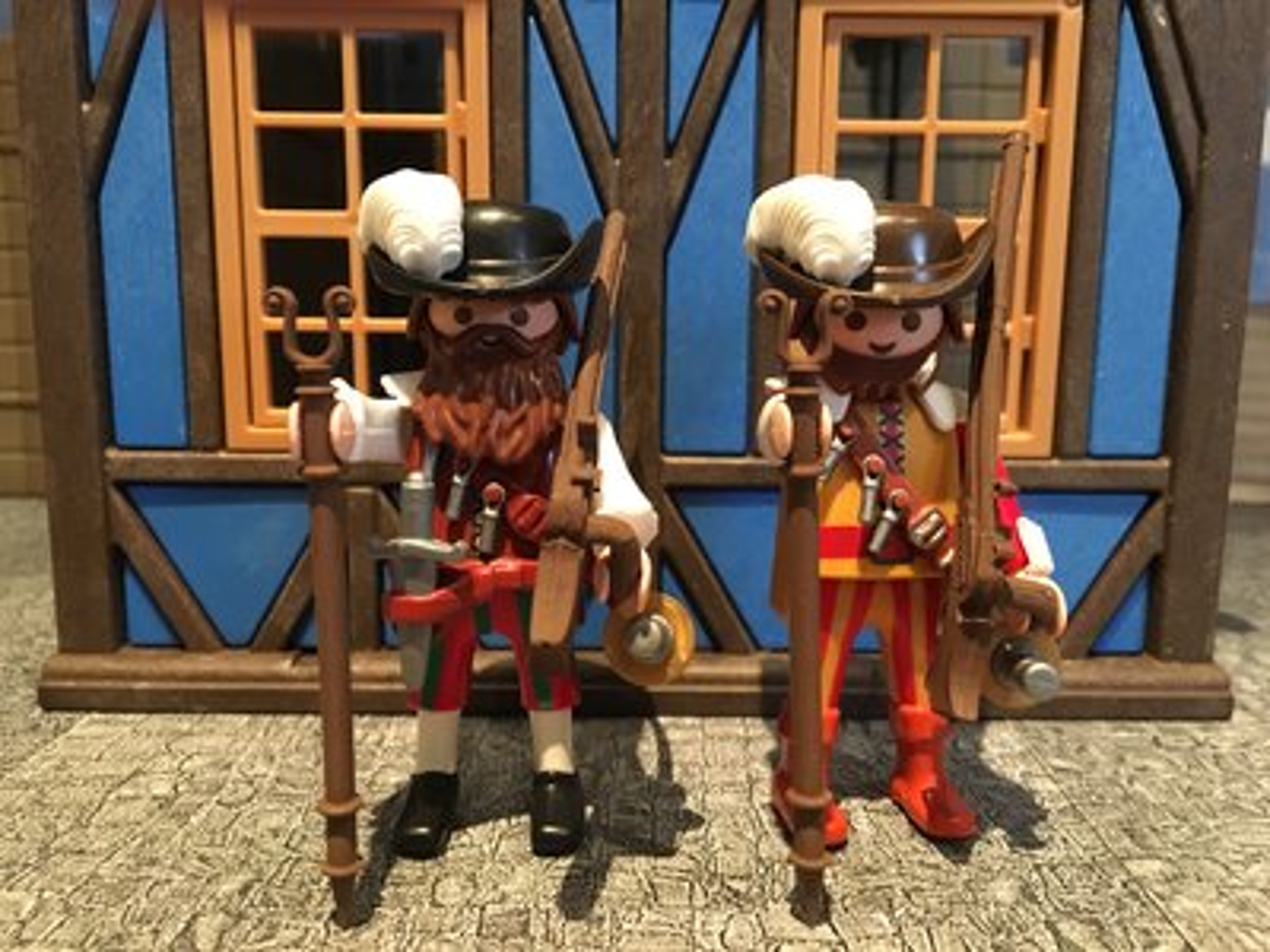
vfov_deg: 48.2
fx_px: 1064
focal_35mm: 29
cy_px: 476
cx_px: 635
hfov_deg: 61.7
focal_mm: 4.15
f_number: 2.2
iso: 200
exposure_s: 1/17
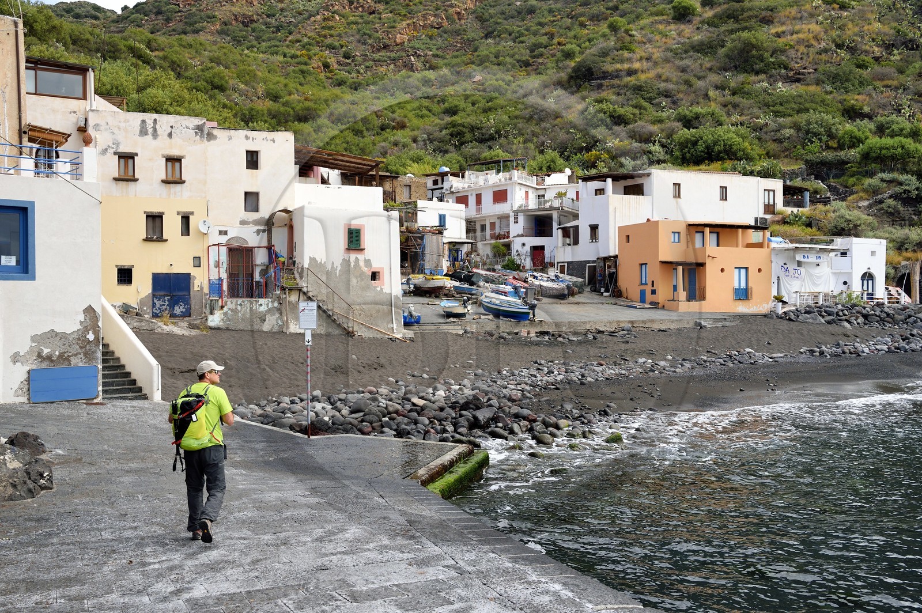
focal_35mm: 34
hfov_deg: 55.8
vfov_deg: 38.8
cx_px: 461
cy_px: 306
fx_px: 870
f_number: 10
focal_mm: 34
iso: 400
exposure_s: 1/500
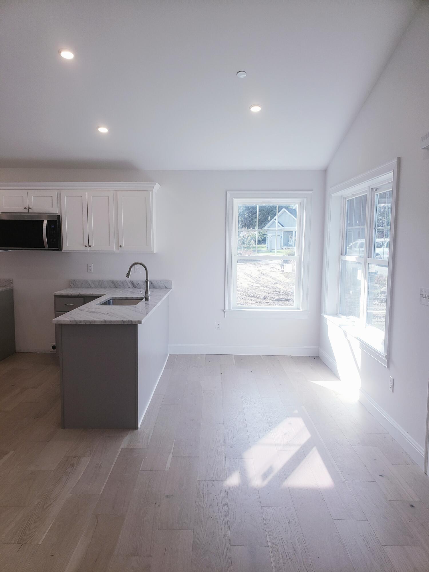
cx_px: 214
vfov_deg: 67.3
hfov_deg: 53.1
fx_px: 430
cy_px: 286
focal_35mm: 26
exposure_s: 1/145
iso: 50
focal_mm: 4.3
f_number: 2.4
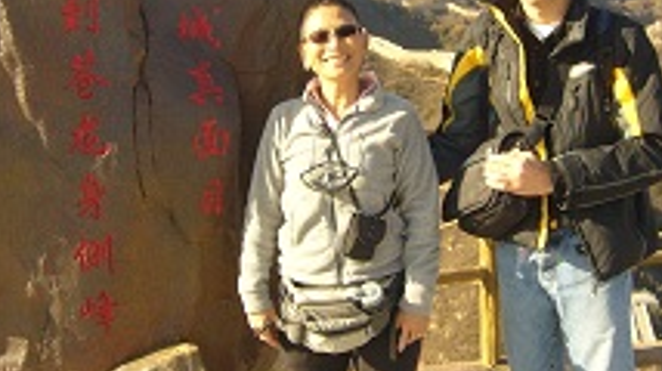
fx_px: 1123
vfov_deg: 18.7
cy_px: 119
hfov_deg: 32.8
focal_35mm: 64
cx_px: 394
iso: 80
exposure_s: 1/125
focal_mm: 5.8
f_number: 5.6
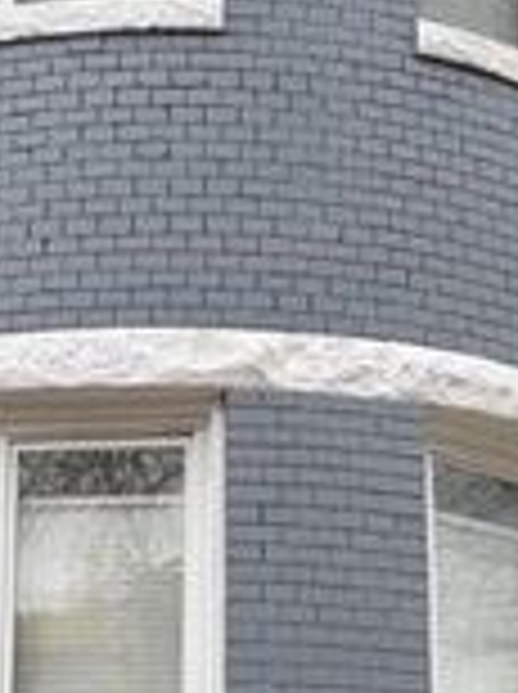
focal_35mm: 104
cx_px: 171
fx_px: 2081
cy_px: 538
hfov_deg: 14.2
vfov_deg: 18.8
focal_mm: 6.76
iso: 80
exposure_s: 1/728
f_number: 1.78
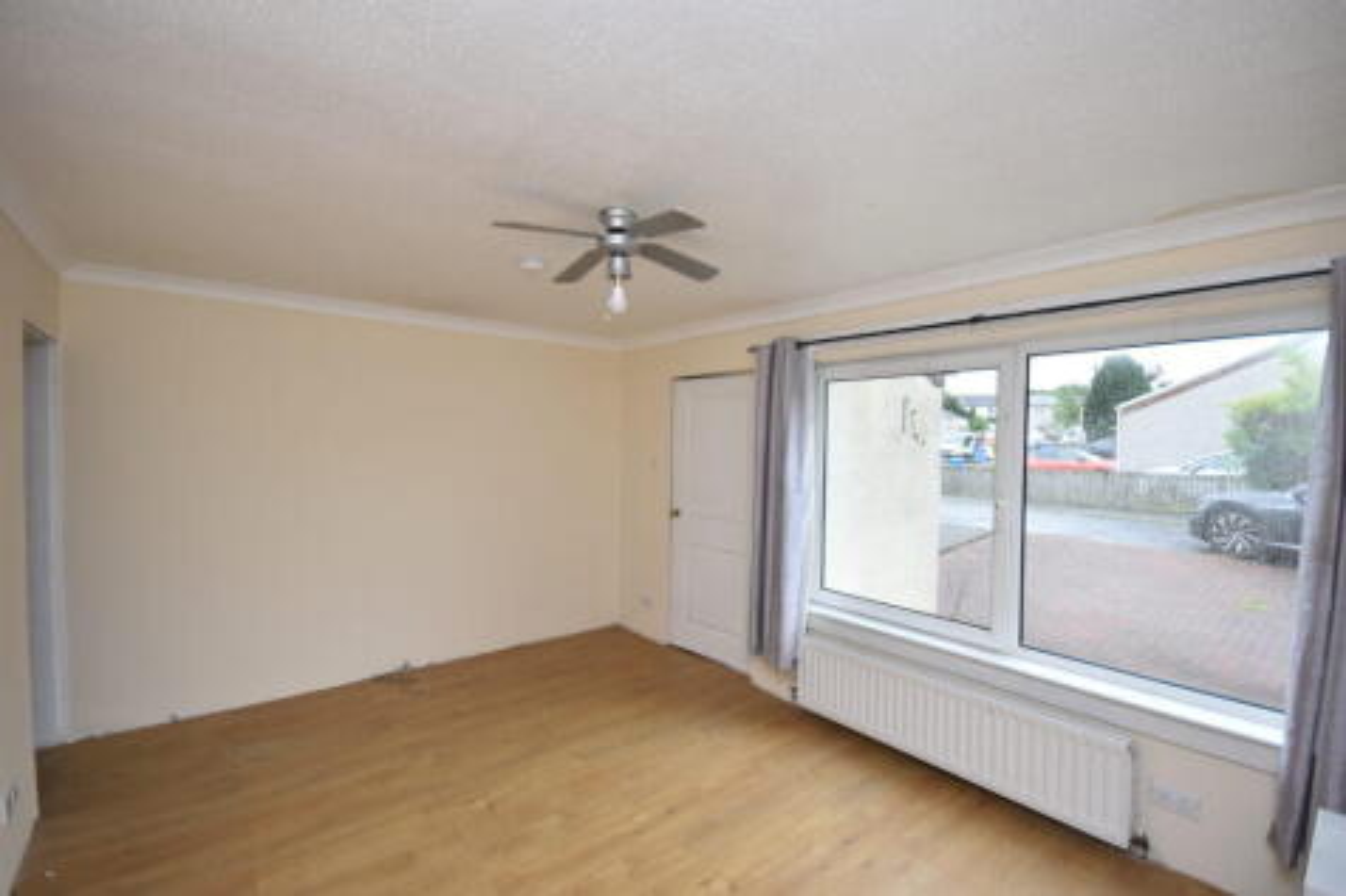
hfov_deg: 100.4
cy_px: 448
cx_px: 673
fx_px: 561
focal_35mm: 15
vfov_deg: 77.3
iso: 400
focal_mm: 10
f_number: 5.6
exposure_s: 1/125
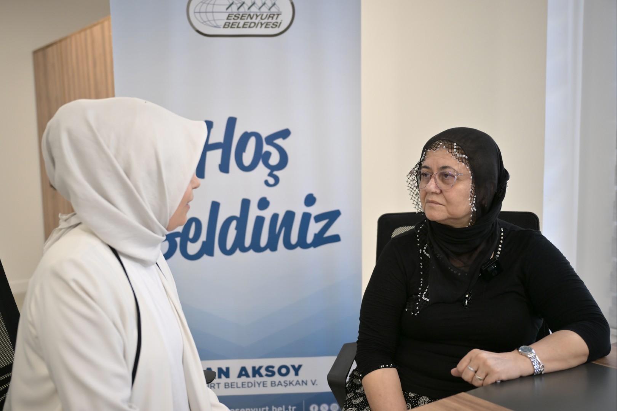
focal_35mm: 34
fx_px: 583
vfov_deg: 38.9
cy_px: 206
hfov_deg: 55.8
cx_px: 308
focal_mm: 34
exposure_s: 1/200
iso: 320
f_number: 2.8
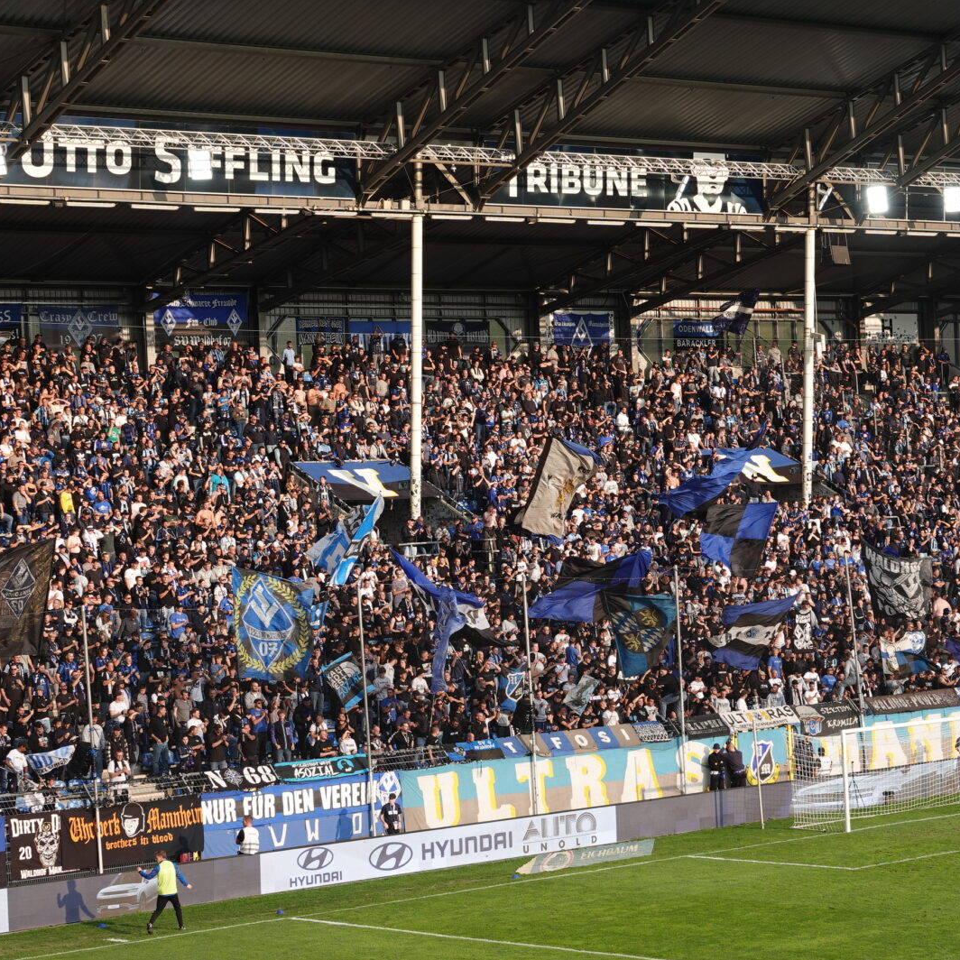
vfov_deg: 18.9
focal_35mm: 92
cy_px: 480
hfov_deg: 18.9
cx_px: 586
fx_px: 2887
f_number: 4
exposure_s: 1/320
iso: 100
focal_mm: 26.42
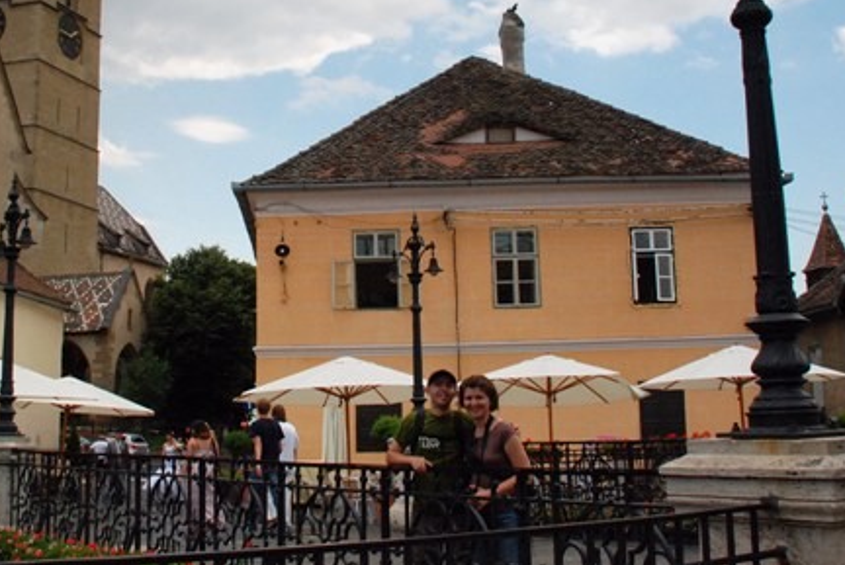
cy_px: 164
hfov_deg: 39.4
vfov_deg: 26.8
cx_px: 331
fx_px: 1175
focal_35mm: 50
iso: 800
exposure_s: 1/200
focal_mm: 18
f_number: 11
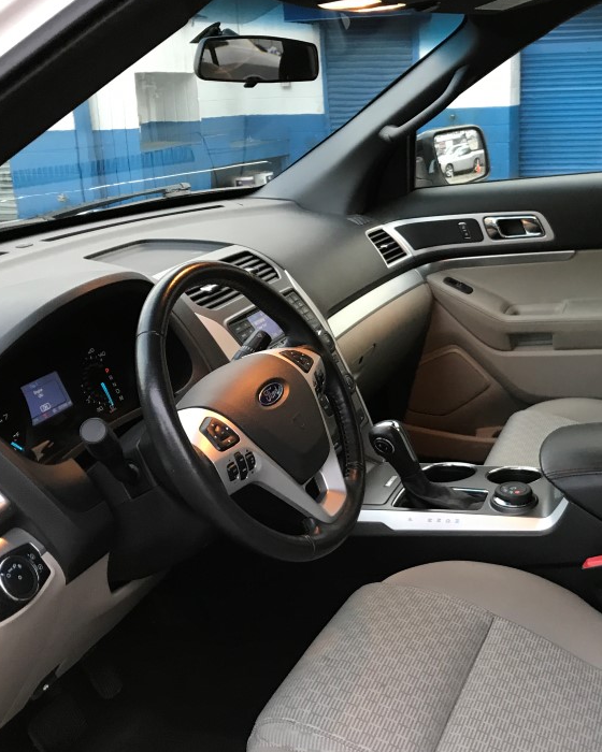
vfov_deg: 45.8
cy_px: 365
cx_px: 398
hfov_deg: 37.0
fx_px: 891
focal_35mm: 40
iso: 40
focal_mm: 3.99
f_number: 1.8
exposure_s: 1/15
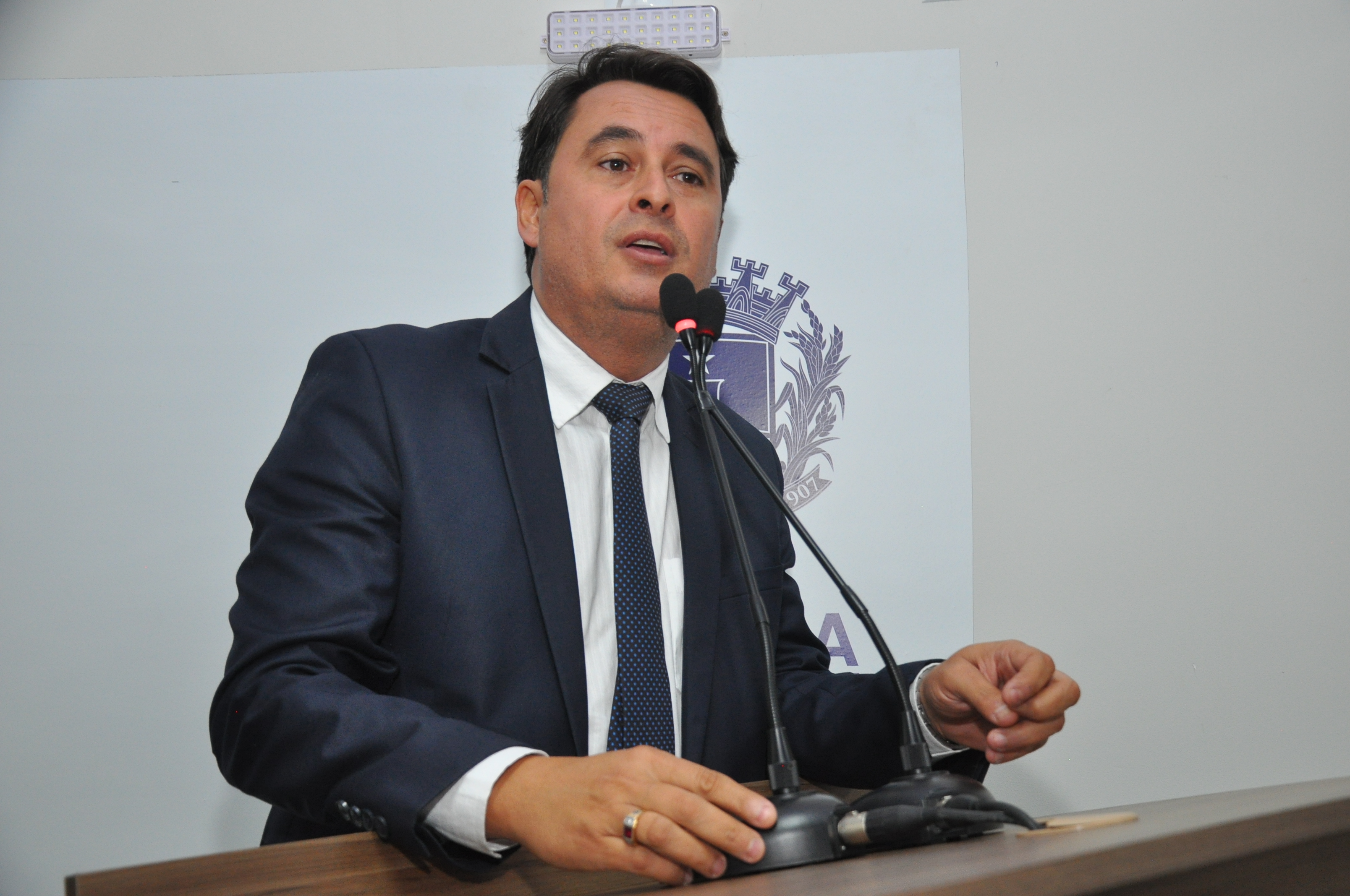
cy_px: 448
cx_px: 675
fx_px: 2247
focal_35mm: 60
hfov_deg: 33.4
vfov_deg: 22.6
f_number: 5.6
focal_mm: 40
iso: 800
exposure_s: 1/60
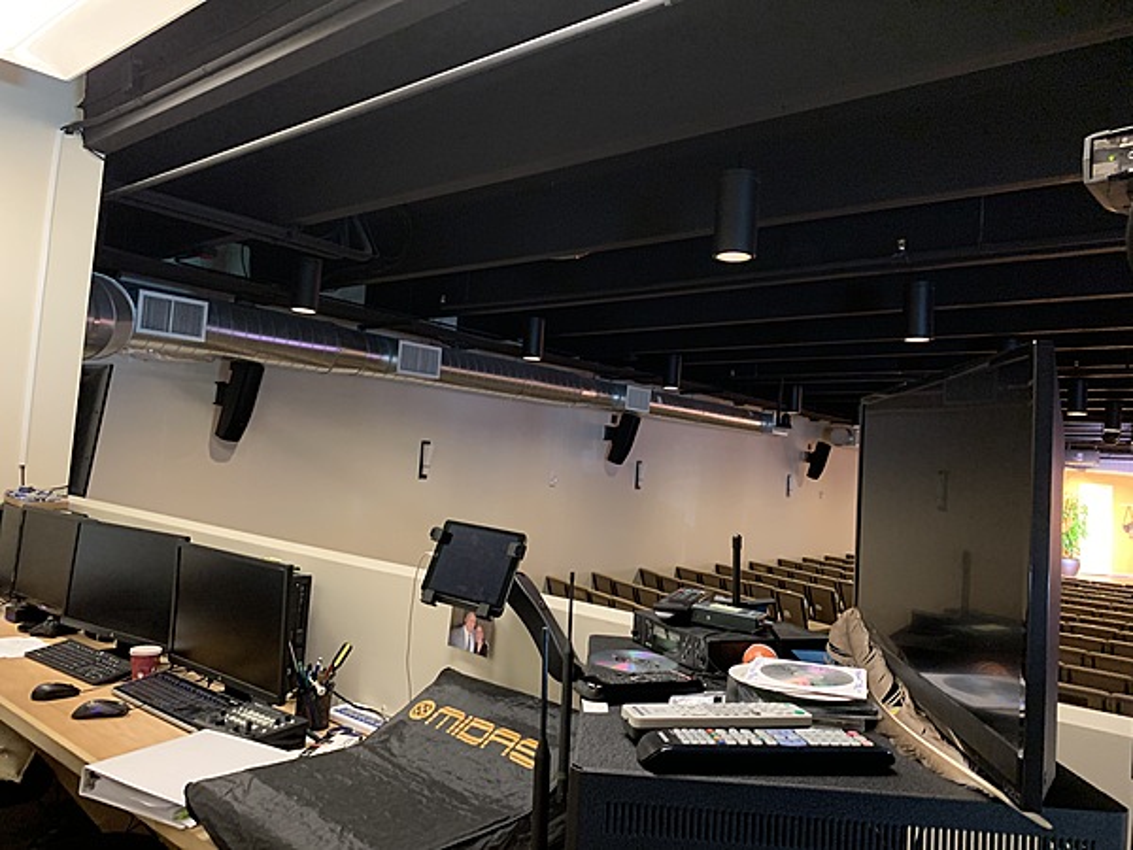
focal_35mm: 26
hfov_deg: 67.3
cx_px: 566
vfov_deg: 53.1
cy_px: 425
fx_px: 851
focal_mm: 4.25
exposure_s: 1/23
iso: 500
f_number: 1.8
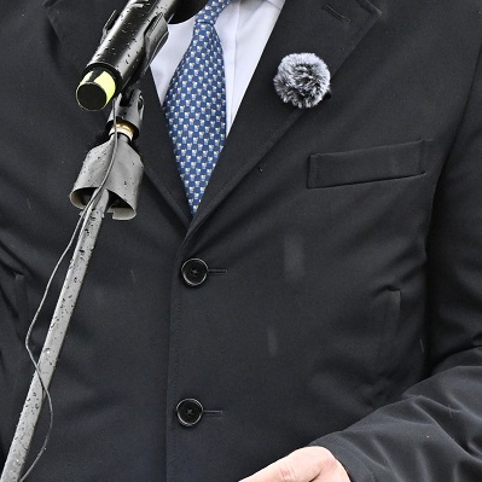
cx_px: 296
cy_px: 68
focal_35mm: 496
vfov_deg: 3.5
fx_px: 7814
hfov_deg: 3.5
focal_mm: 140
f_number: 4.5
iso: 3200
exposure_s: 1/320
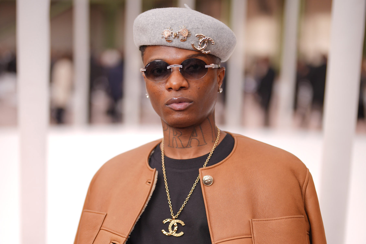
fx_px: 508
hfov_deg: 39.6
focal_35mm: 50
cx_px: 183
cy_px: 122
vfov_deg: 27.0
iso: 64
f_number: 1.4
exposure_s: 1/200
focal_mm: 50
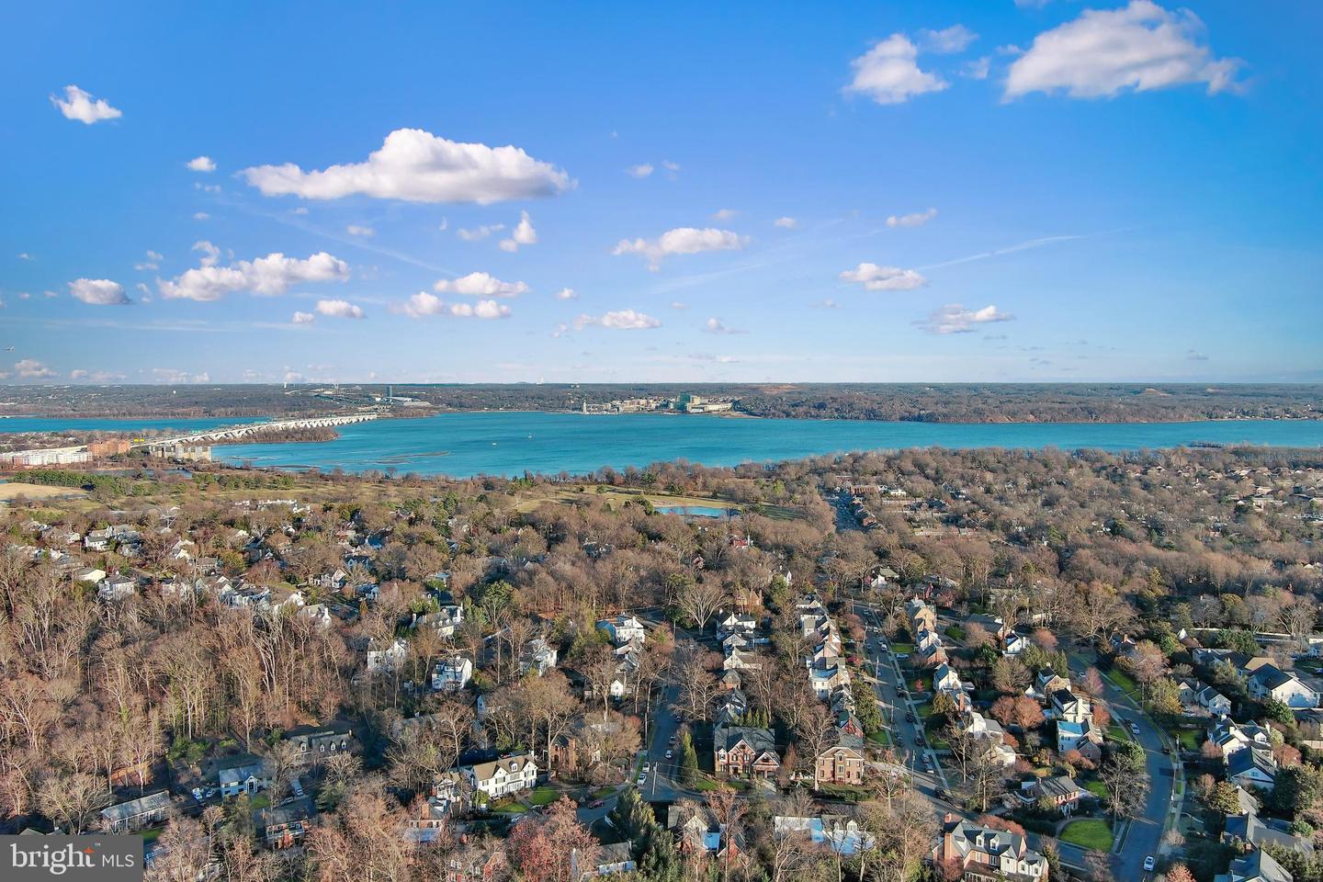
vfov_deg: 45.0
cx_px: 662
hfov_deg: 63.7
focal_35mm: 29
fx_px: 1066
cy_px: 441
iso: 100
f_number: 2.8
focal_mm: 10.57
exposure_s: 1/1017
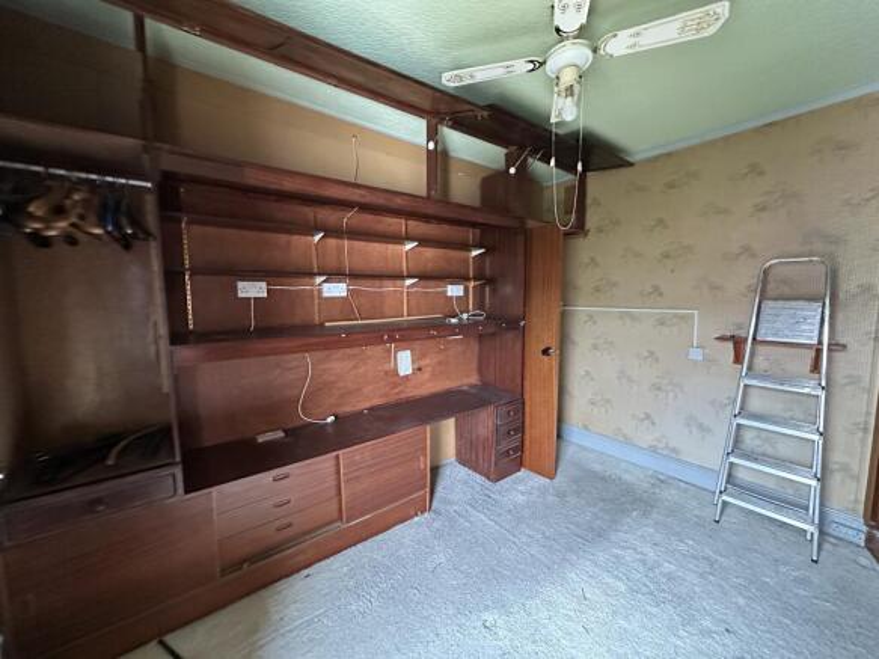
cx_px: 440
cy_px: 330
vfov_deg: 85.7
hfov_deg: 102.1
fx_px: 355
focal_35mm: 14
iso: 1250
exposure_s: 1/55
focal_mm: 2.22
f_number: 2.2
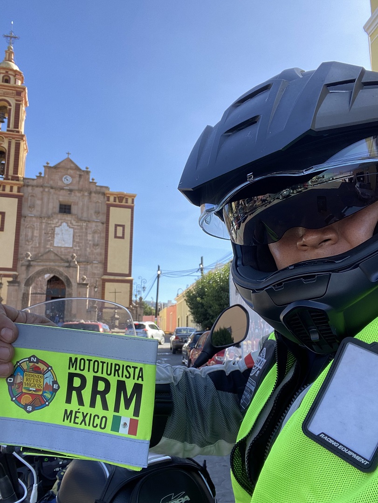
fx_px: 437
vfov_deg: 60.0
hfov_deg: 46.8
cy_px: 252
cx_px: 189
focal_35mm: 30
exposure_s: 1/163
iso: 25
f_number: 2.2
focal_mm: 2.71
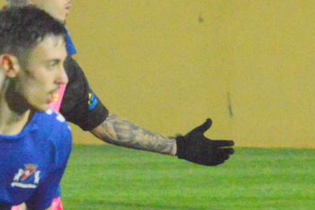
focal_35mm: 505
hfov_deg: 4.1
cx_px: 45
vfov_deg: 2.7
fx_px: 4416
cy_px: 239
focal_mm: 100
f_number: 7.1
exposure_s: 1/4000
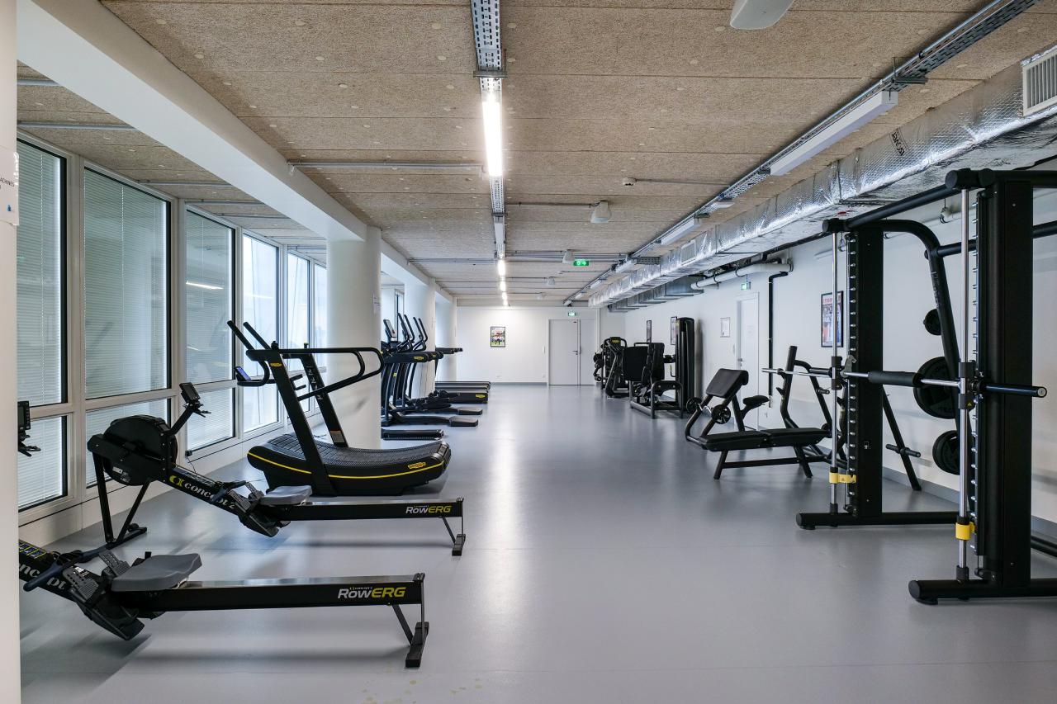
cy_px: 352
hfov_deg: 84.0
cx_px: 528
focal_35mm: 20
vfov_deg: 61.9
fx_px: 587
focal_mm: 20
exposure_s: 1/13
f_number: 9
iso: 800
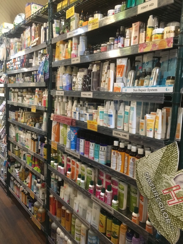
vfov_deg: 61.7
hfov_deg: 48.2
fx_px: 205
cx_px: 92
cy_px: 122
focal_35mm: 29
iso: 200
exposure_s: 1/30
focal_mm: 4.15
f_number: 2.2
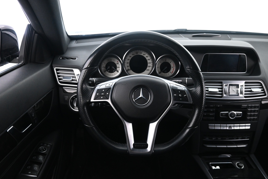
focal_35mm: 27
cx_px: 135
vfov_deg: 47.9
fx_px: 201
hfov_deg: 67.4
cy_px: 92
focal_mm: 16
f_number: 3.5
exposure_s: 1/25
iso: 2200
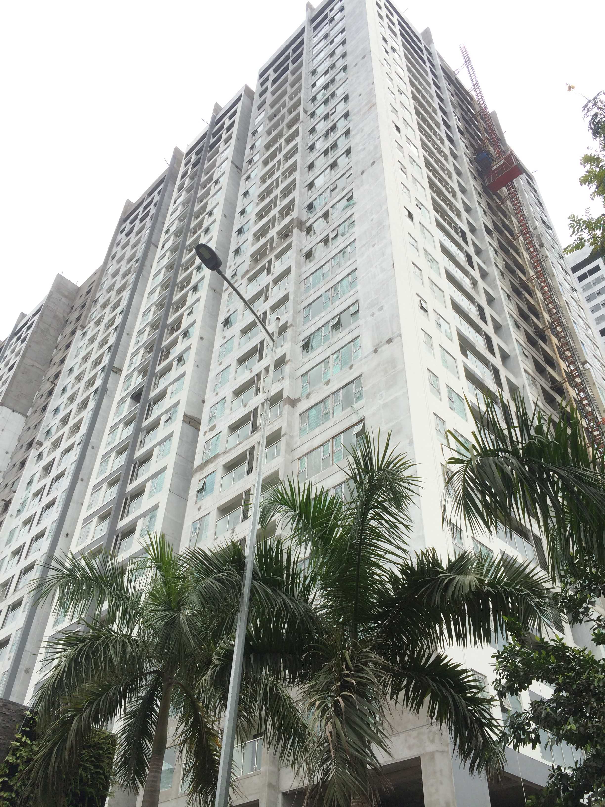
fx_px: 699
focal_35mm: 30
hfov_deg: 46.8
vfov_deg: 60.0
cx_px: 302
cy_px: 404
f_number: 2.2
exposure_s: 1/1368
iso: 32
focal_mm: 4.12
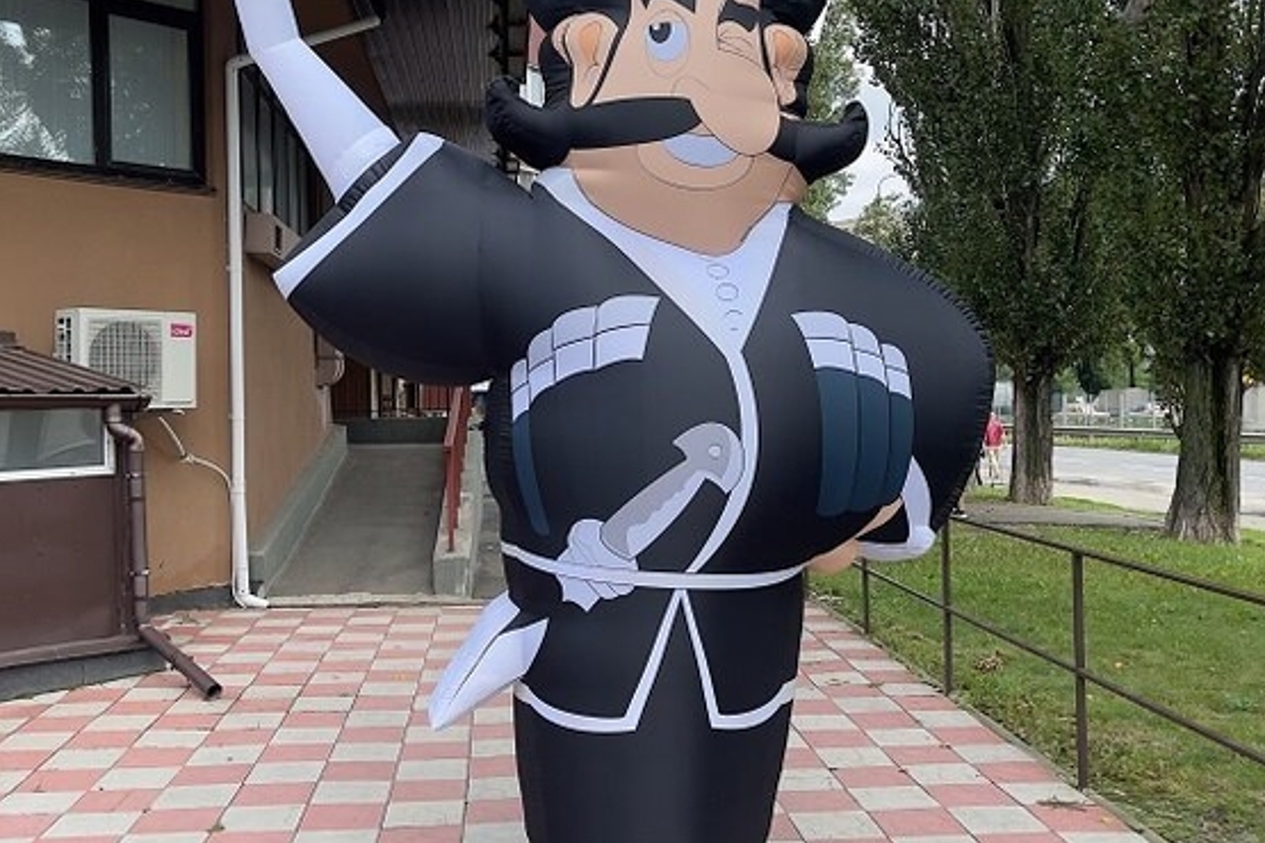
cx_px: 625
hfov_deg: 49.6
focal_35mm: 39
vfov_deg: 34.2
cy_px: 371
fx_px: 1370
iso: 32
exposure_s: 1/1353
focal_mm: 5.1
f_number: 1.6
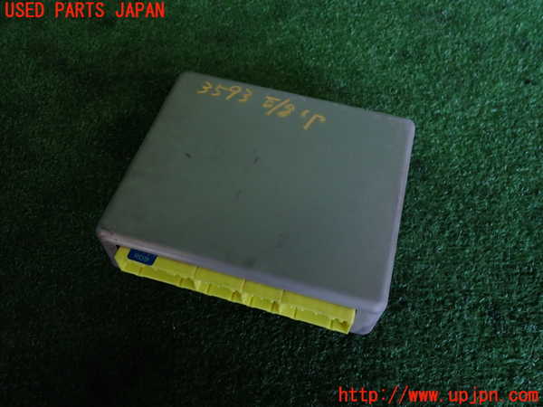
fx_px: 471
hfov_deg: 60.0
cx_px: 272
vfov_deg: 46.8
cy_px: 204
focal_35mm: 30
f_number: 2.3
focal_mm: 5.4
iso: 160
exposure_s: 1/60
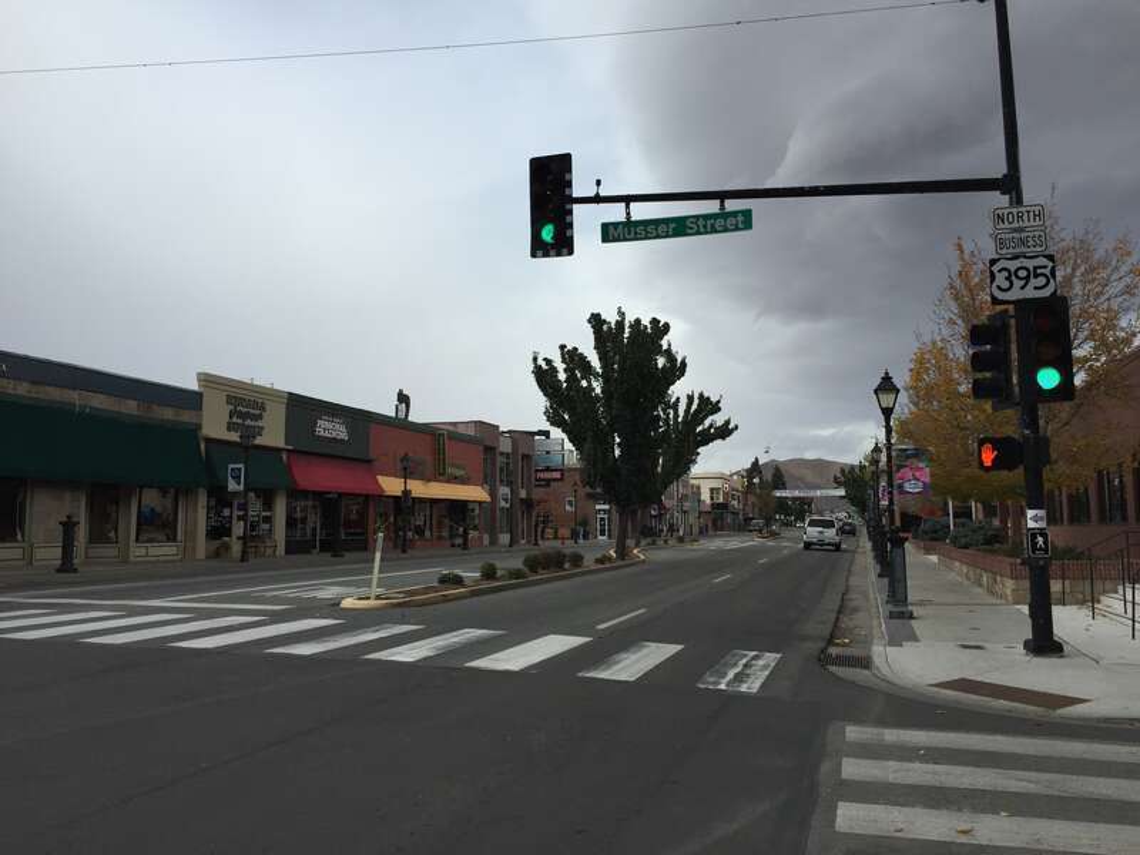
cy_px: 428
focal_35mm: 29
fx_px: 955
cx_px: 570
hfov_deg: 61.7
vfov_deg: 48.2
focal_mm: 4.15
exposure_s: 1/2198
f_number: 2.2
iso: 32
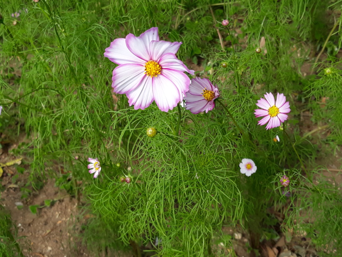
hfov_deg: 65.3
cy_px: 128
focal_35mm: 27
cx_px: 171
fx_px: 267
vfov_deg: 51.4
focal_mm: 3.71
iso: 40
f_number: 1.7
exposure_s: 1/332
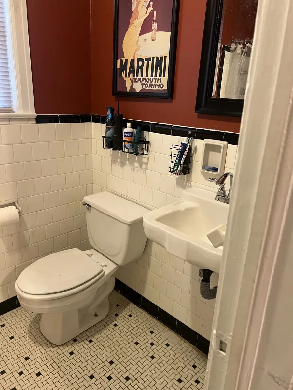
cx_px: 146
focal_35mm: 26
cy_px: 195
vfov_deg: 67.3
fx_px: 293
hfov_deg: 53.1
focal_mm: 5.7
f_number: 1.5
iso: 400
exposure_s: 1/60
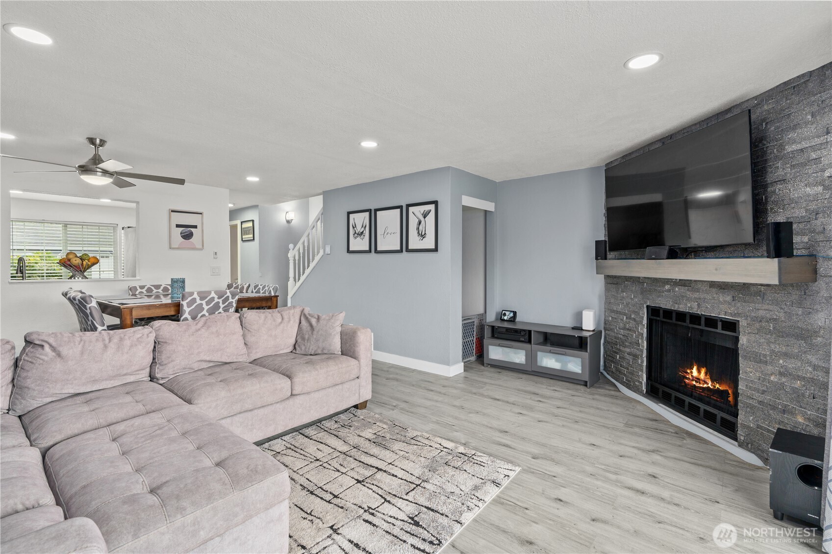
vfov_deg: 73.7
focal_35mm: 16
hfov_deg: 96.7
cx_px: 416
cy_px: 277
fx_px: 370
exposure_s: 1/2.5
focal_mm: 16
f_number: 9
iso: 320
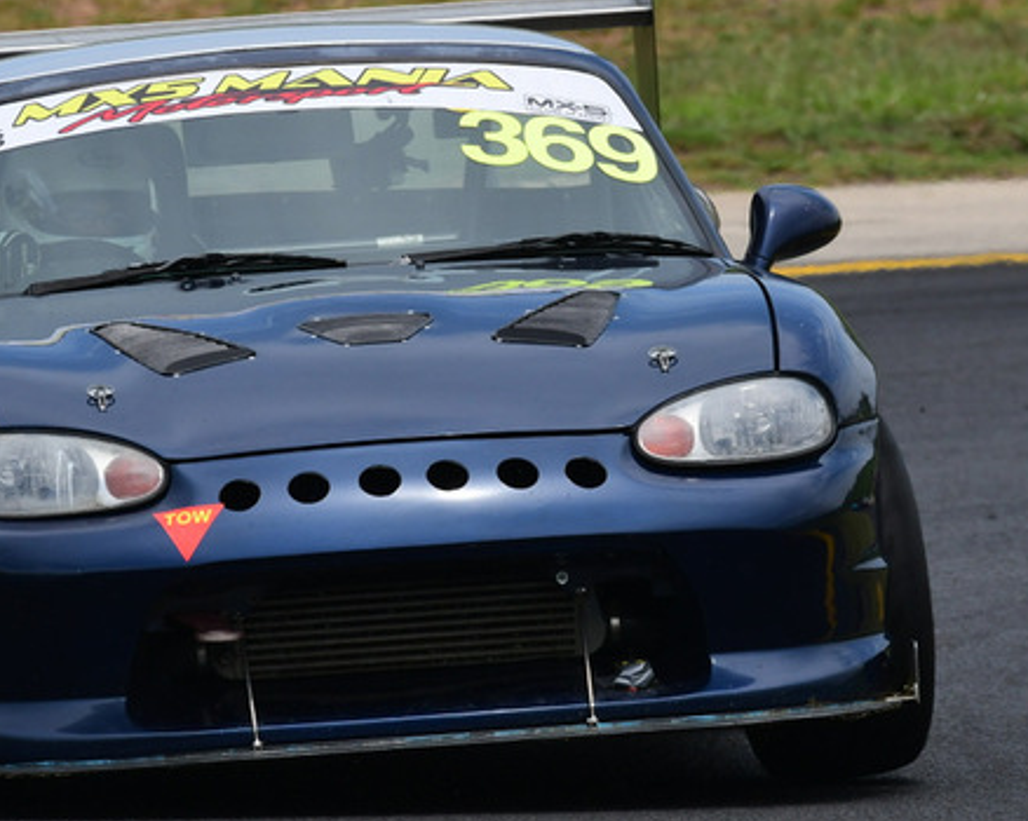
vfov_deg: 1.5
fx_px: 31324
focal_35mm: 1030
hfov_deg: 1.9
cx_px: 444
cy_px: 204
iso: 400
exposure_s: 1/640
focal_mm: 400
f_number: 11
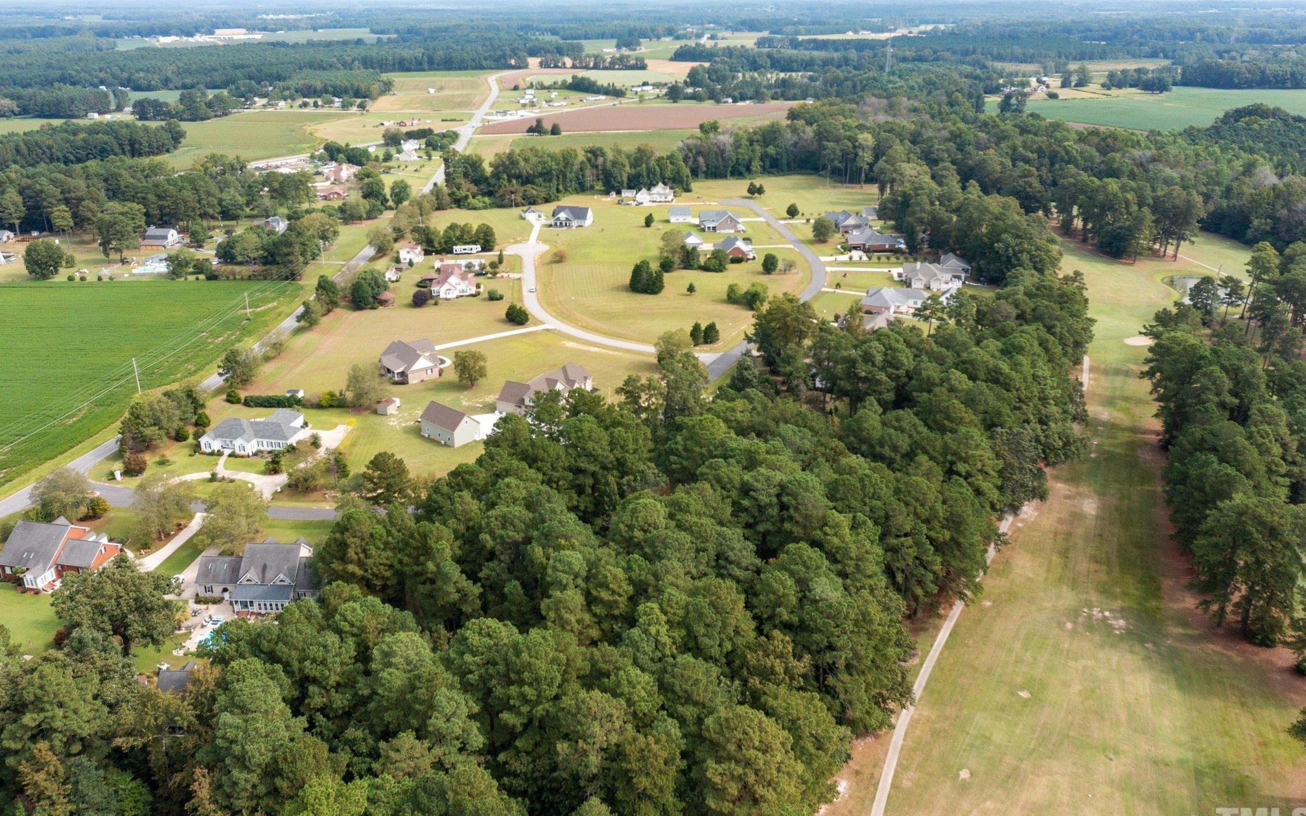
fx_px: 1032
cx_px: 659
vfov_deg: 43.1
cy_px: 397
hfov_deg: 64.6
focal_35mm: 29
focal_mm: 10.26
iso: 100
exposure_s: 1/640
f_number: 4.5
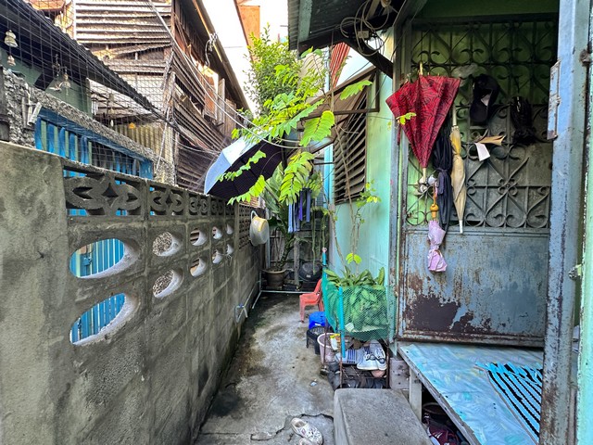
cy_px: 222
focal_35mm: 14
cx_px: 296
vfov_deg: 85.7
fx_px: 240
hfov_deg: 102.1
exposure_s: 1/99
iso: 250
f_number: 2.2
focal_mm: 2.22
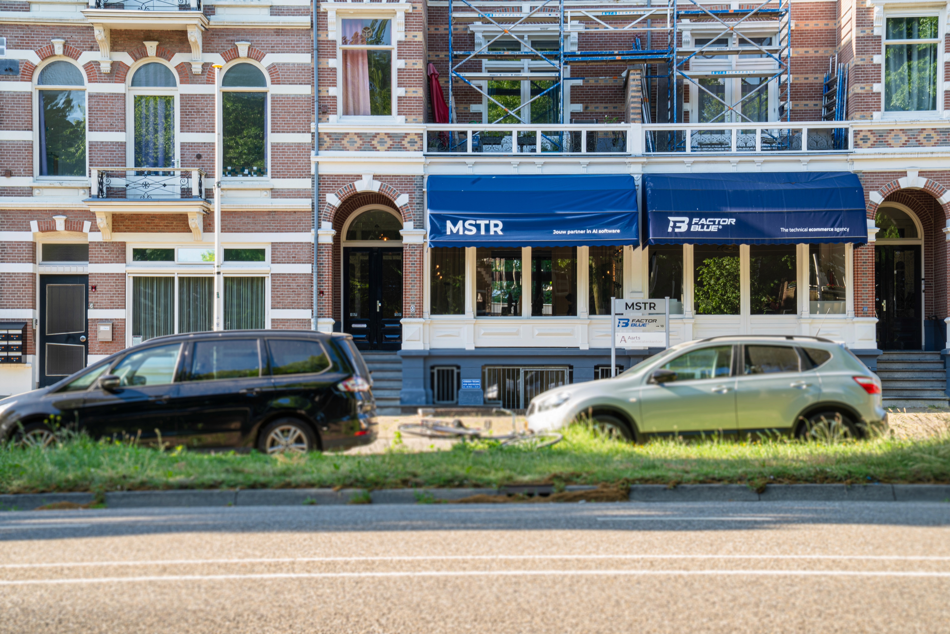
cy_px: 317
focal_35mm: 70
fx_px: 1847
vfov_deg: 19.5
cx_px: 475
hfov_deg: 28.8
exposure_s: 1/4
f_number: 22
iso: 50
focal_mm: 70
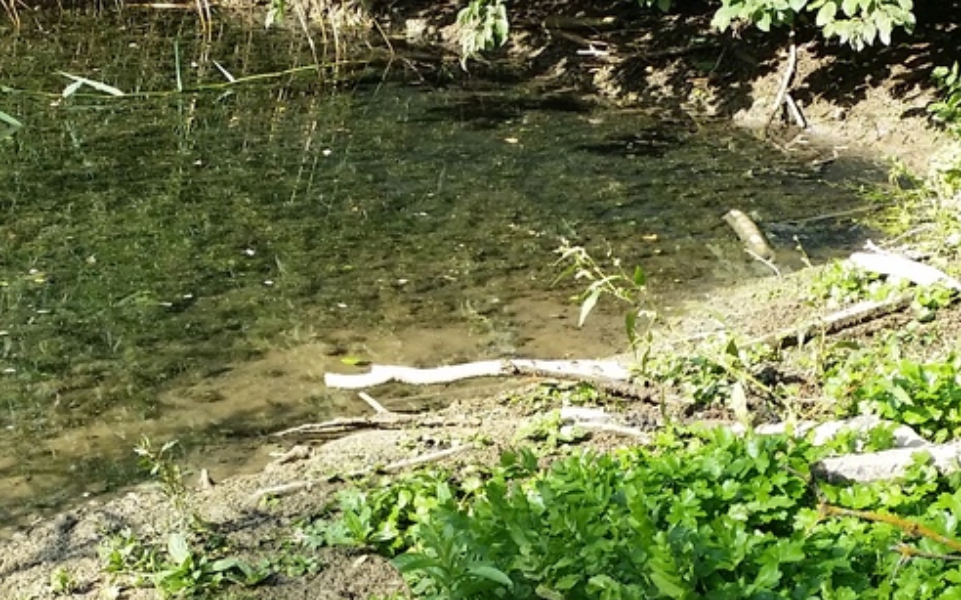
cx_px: 547
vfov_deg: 14.3
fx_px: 2382
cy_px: 459
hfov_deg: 22.8
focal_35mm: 91
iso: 50
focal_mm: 4.13
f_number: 2.2
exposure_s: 1/322
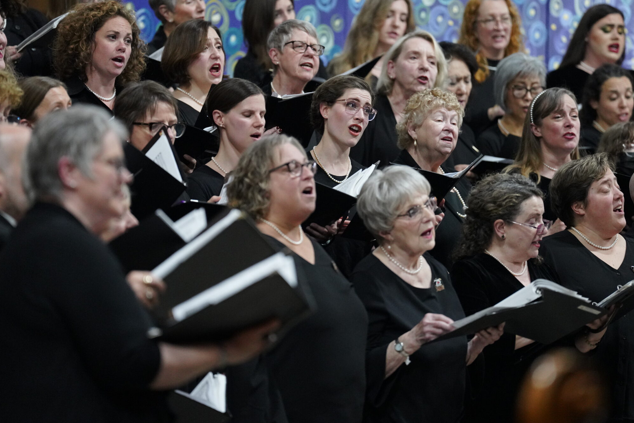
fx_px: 4491
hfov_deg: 8.1
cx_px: 325
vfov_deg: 5.4
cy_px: 181
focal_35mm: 255
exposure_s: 1/100
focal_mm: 200
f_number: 2.8
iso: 5000
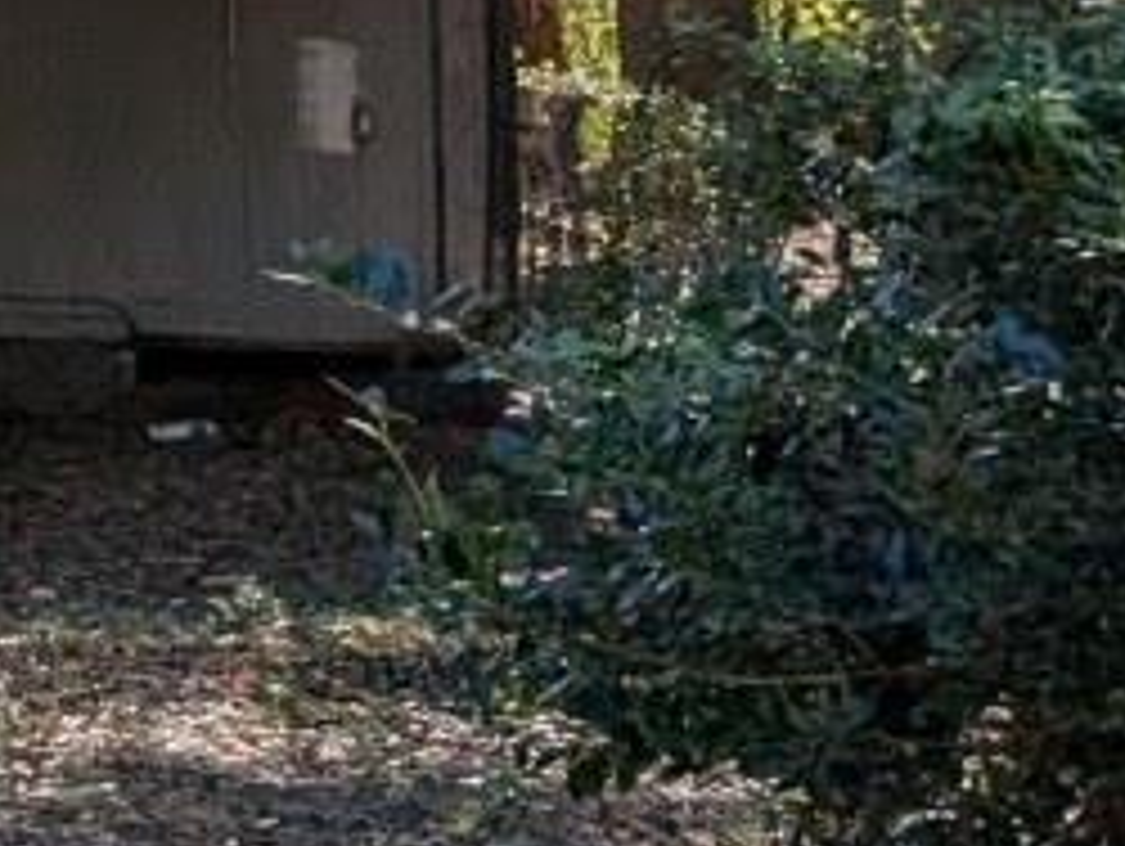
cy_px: -317
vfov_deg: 10.1
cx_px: -1316
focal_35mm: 144
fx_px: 4684
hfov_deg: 11.8
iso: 20
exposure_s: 1/794
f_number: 1.68
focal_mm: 6.9
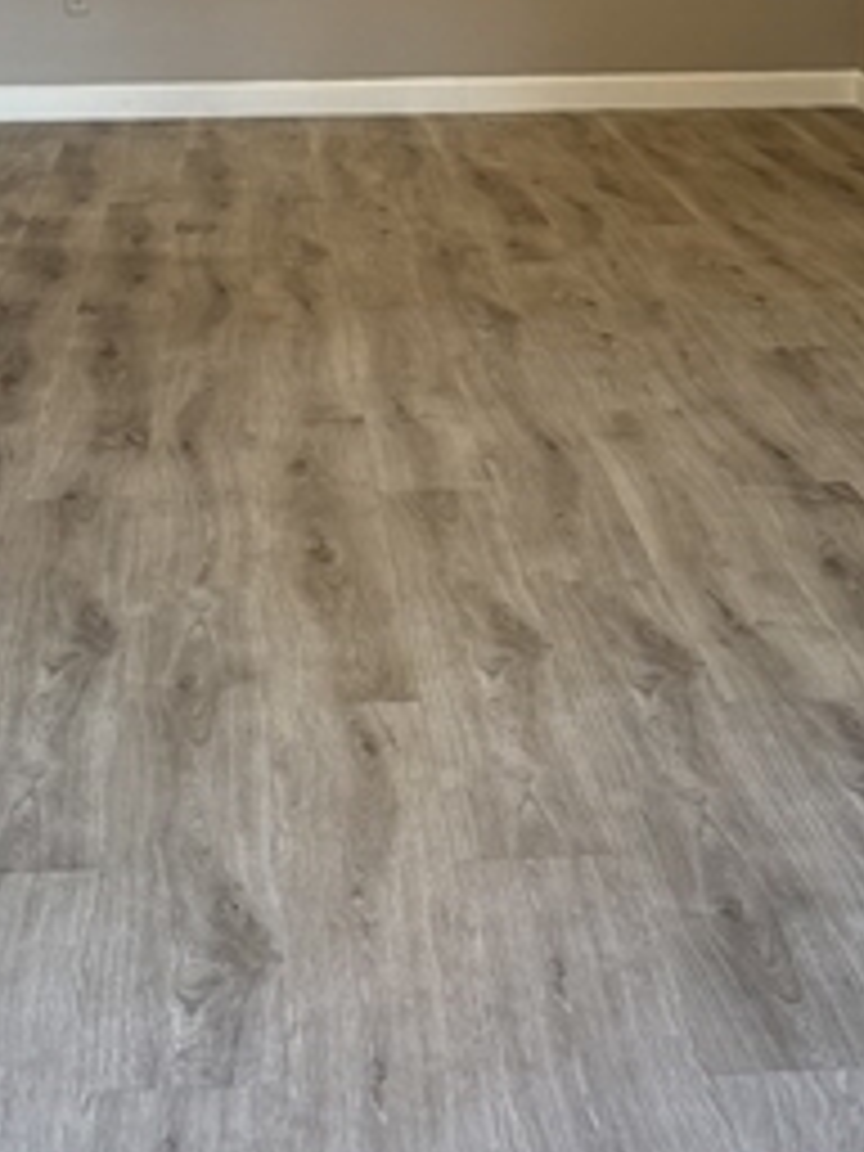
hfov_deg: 20.4
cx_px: 369
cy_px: -112
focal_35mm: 72
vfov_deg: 25.1
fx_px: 2396
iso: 200
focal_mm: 6.76
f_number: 1.78
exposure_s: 1/120
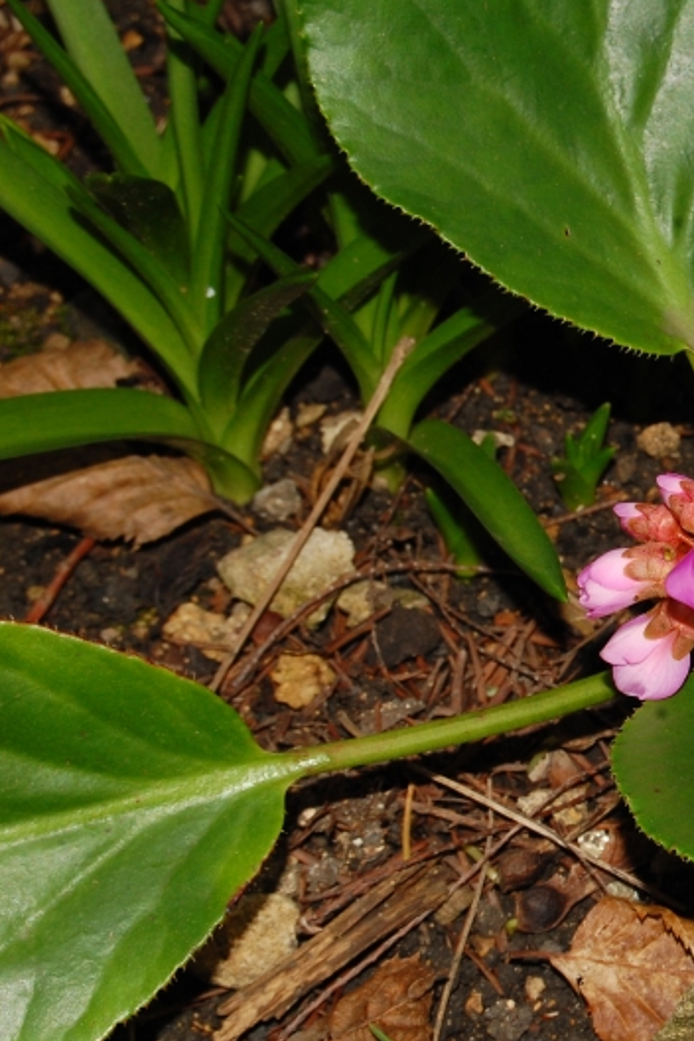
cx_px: 770
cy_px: 521
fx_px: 3607
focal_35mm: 125
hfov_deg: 10.8
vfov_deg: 16.4
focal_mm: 55
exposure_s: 1/80
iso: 400
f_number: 14
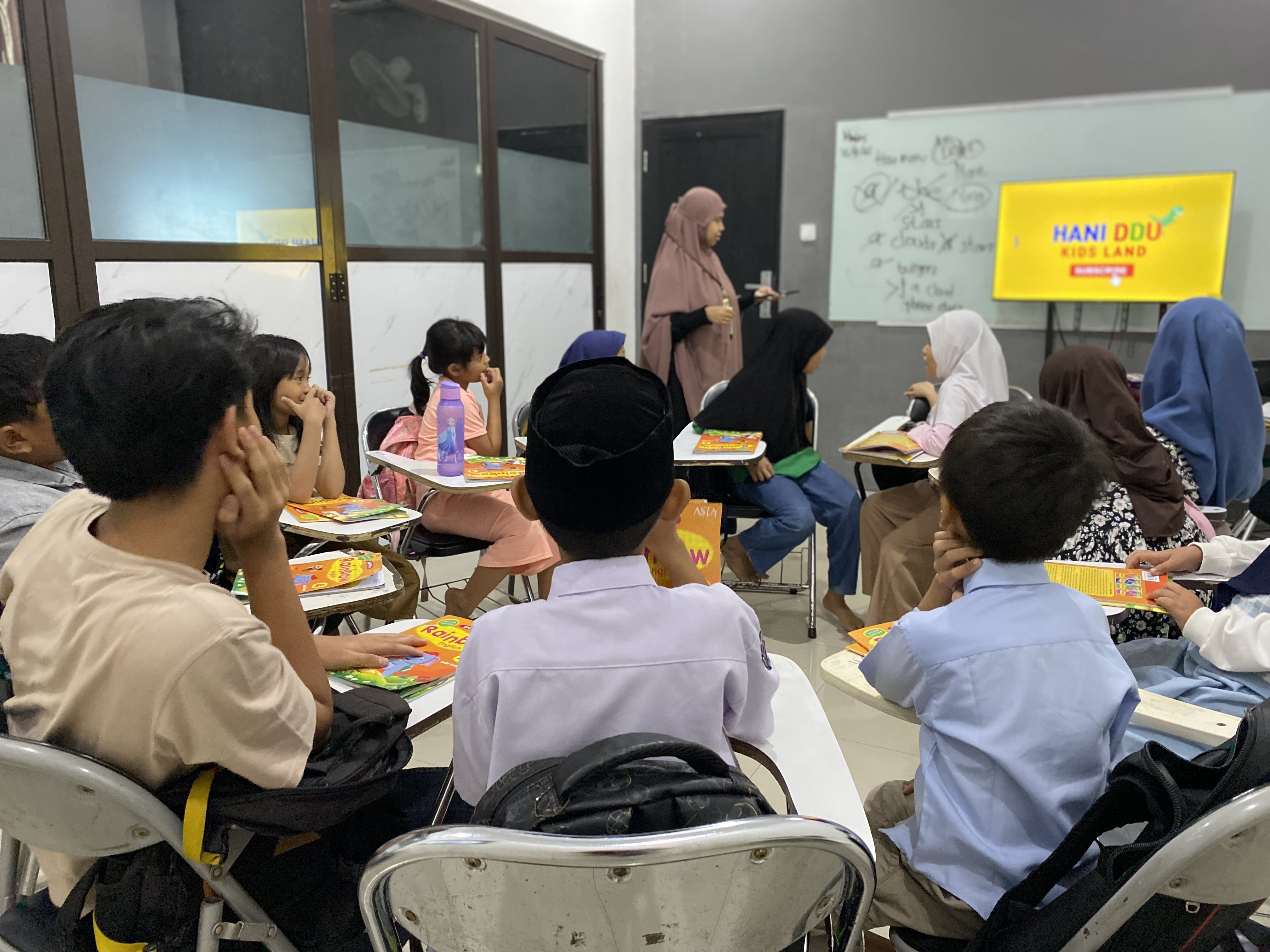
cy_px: 476
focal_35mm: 26
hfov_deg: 67.3
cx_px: 635
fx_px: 954
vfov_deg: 53.1
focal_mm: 4.25
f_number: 1.8
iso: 500
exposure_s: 1/33
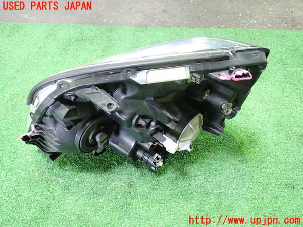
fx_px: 263
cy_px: 114
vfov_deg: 46.8
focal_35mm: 30
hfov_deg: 60.0
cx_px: 152
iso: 800
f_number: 2.3
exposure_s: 1/30
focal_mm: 5.4
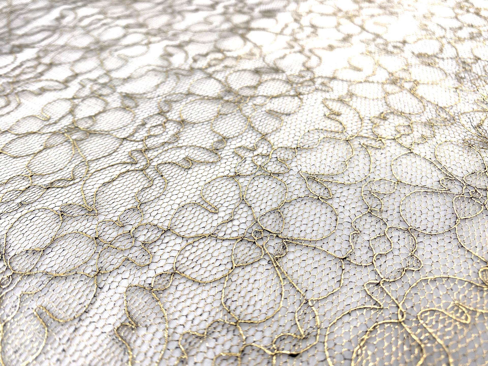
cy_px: 183
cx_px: 244
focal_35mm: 25
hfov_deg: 69.4
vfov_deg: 54.9
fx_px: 352
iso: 80
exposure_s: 1/120
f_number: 1.8
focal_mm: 4.25
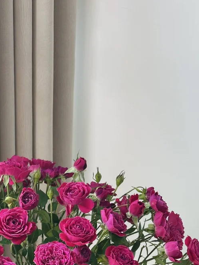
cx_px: 29
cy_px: 231
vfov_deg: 18.4
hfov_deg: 14.0
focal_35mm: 105
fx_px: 804
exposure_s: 1/121
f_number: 1.78
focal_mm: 6.86
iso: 80
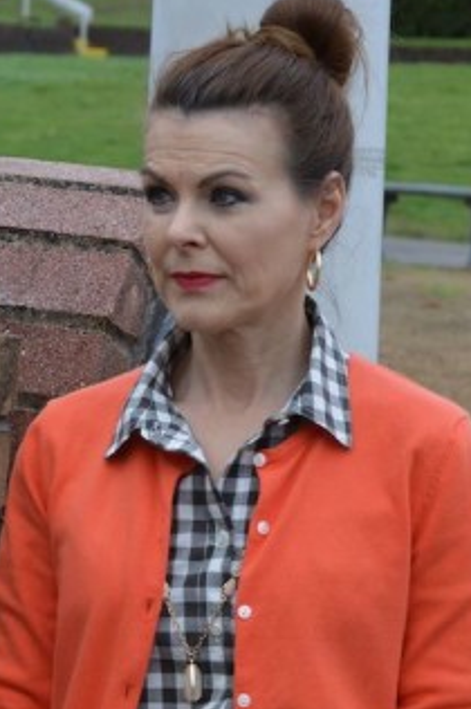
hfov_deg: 5.1
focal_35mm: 268
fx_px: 5263
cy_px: 980
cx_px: 237
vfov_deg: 7.6
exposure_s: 1/125
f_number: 5.6
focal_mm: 55
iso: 250
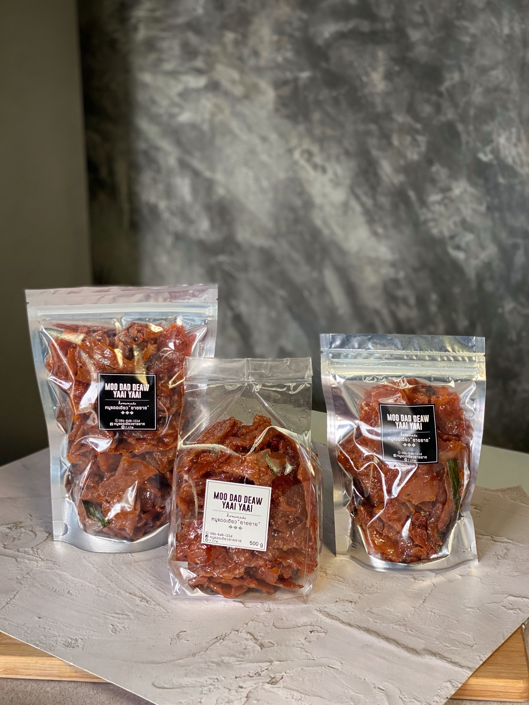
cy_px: 352
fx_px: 1060
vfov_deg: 36.8
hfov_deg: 28.0
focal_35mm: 52
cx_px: 264
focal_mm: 6
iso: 100
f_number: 2
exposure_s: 1/122
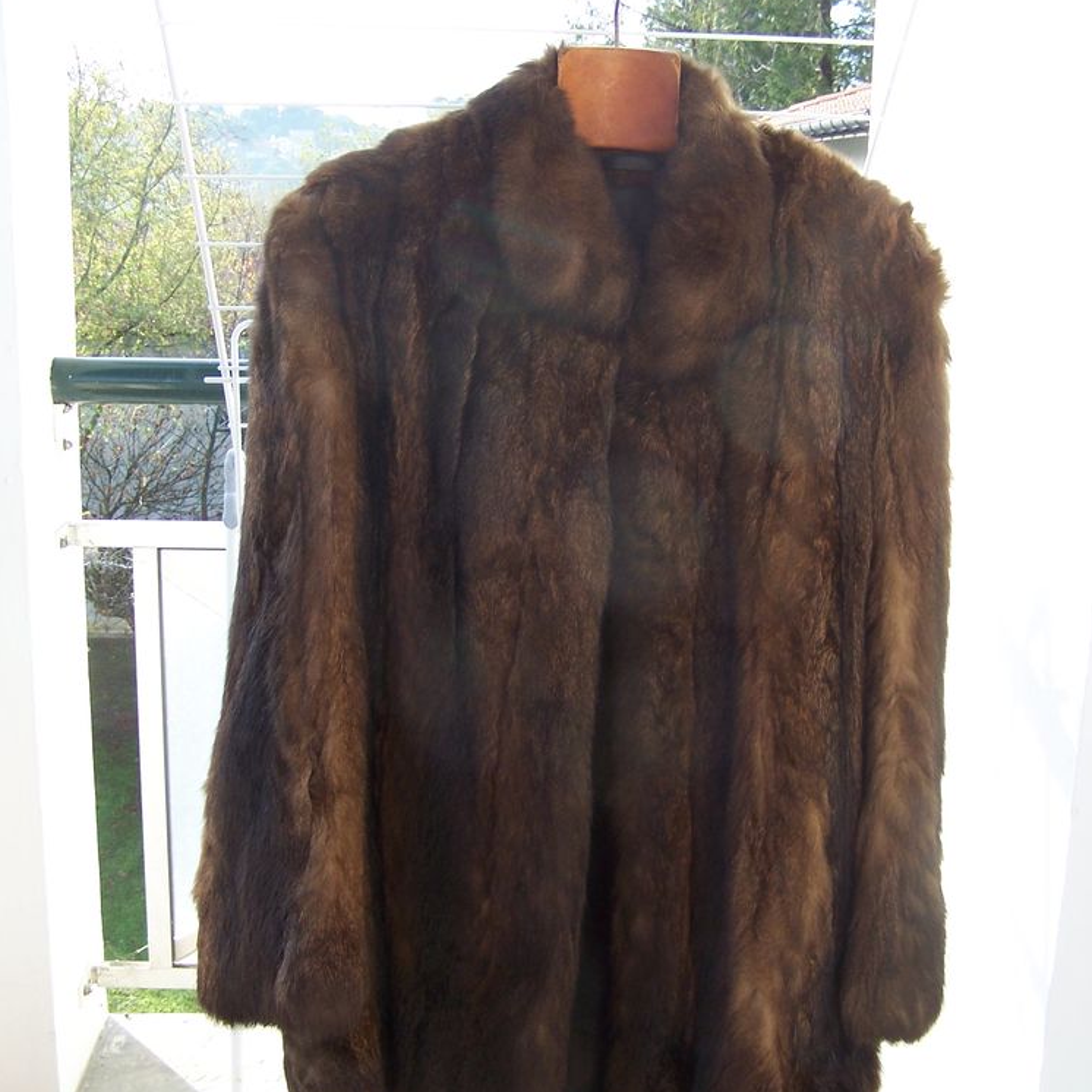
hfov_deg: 37.6
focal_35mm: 45
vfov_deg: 37.5
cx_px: 545
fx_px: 1606
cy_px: 574
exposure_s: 1/125
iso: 80
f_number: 2.8
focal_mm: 6.3
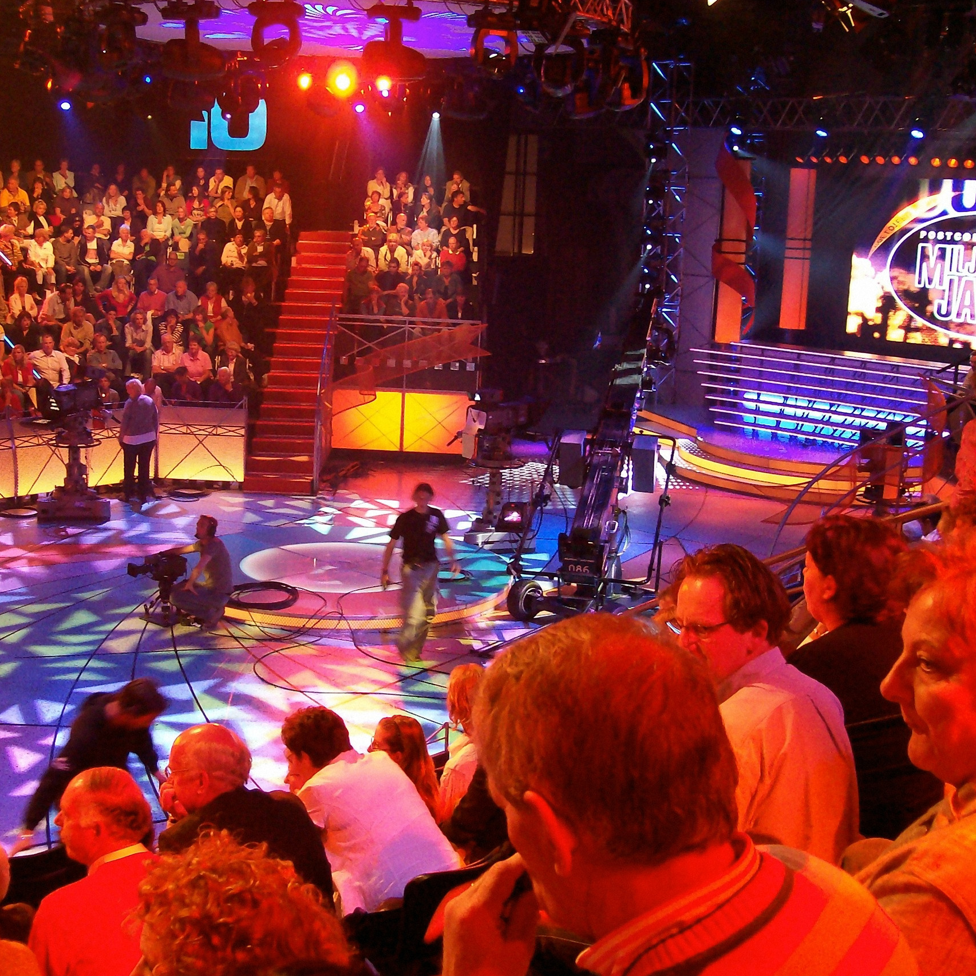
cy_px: 484
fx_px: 1372
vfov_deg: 39.2
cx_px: 416
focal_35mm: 43
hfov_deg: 39.1
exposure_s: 1/18.5
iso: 160
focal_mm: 6
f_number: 2.7
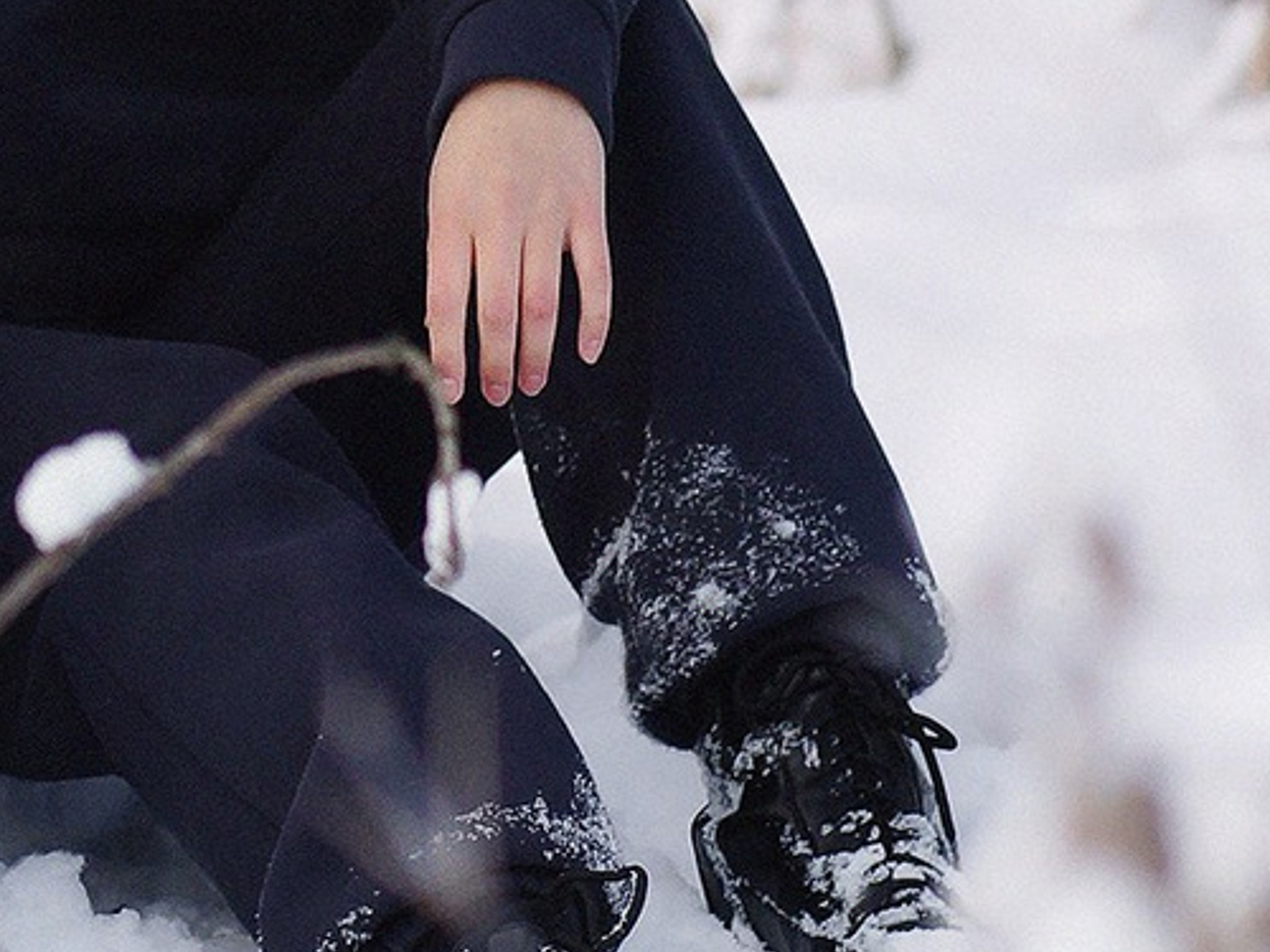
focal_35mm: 665
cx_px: -399
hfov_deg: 3.0
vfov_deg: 2.2
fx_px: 24398
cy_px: -405
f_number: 3.5
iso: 400
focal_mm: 135
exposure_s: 1/1250
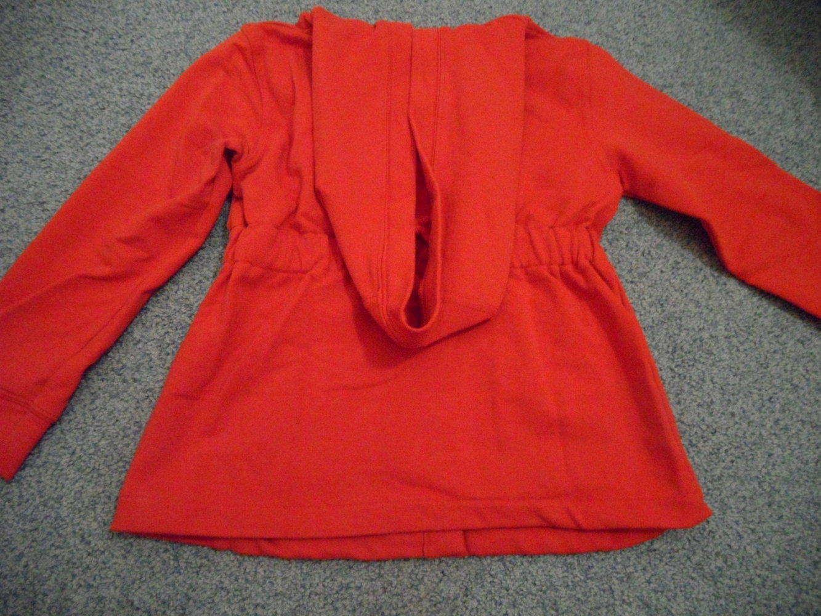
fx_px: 569
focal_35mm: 24
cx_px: 410
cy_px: 308
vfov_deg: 56.8
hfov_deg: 71.6
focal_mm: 4.1
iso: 800
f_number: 2.9
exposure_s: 1/10
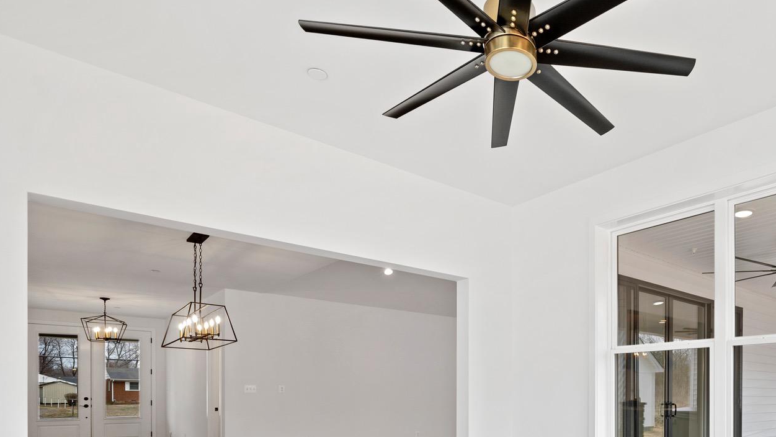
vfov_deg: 43.8
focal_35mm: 24
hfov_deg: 72.5
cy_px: 388
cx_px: 553
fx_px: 494
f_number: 7.1
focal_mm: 14
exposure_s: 1/20
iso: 250
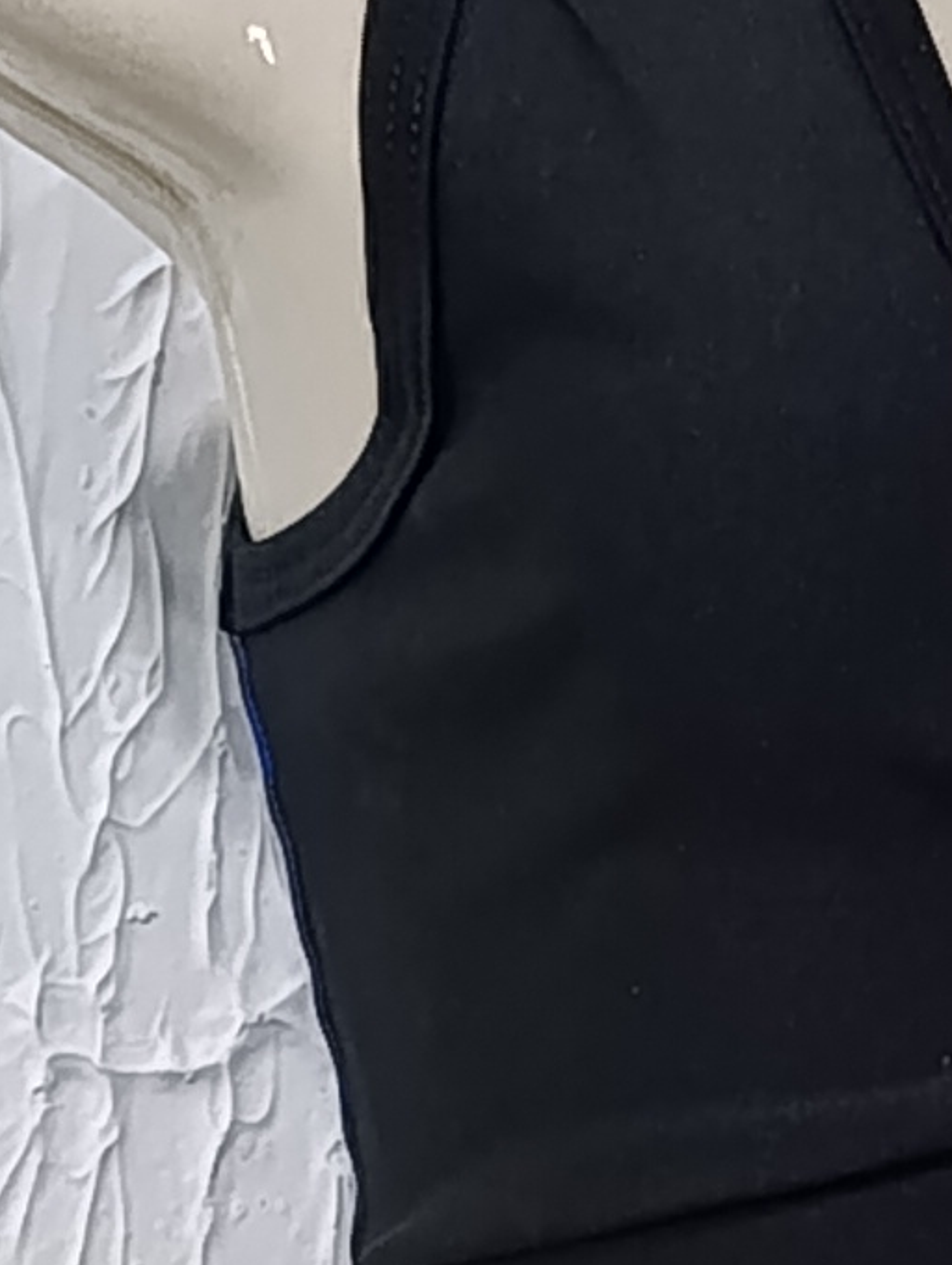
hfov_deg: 10.7
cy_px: 2227
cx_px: 911
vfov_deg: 13.0
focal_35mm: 138
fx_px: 5048
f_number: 1.6
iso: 1600
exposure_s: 1/60
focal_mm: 6.14
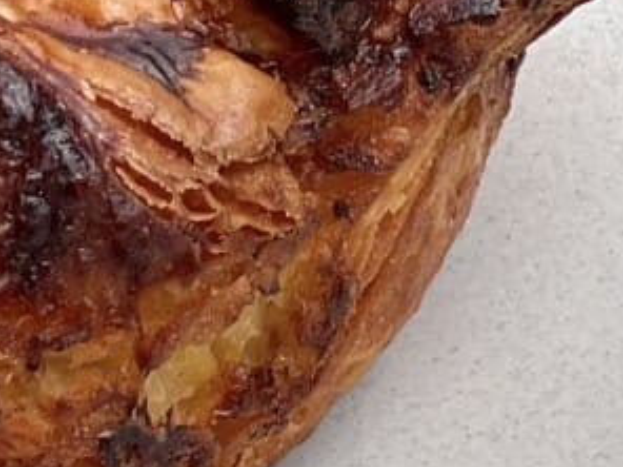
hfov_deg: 5.0
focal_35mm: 390
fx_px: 7019
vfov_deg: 3.8
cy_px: -24
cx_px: -358
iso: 32
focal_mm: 9
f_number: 2.8
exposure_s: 1/747
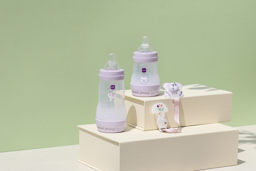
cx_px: 122
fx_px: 889
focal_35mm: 125
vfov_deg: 11.0
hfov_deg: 16.4
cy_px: 96
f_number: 11
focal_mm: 105
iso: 200
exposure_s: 1/1250
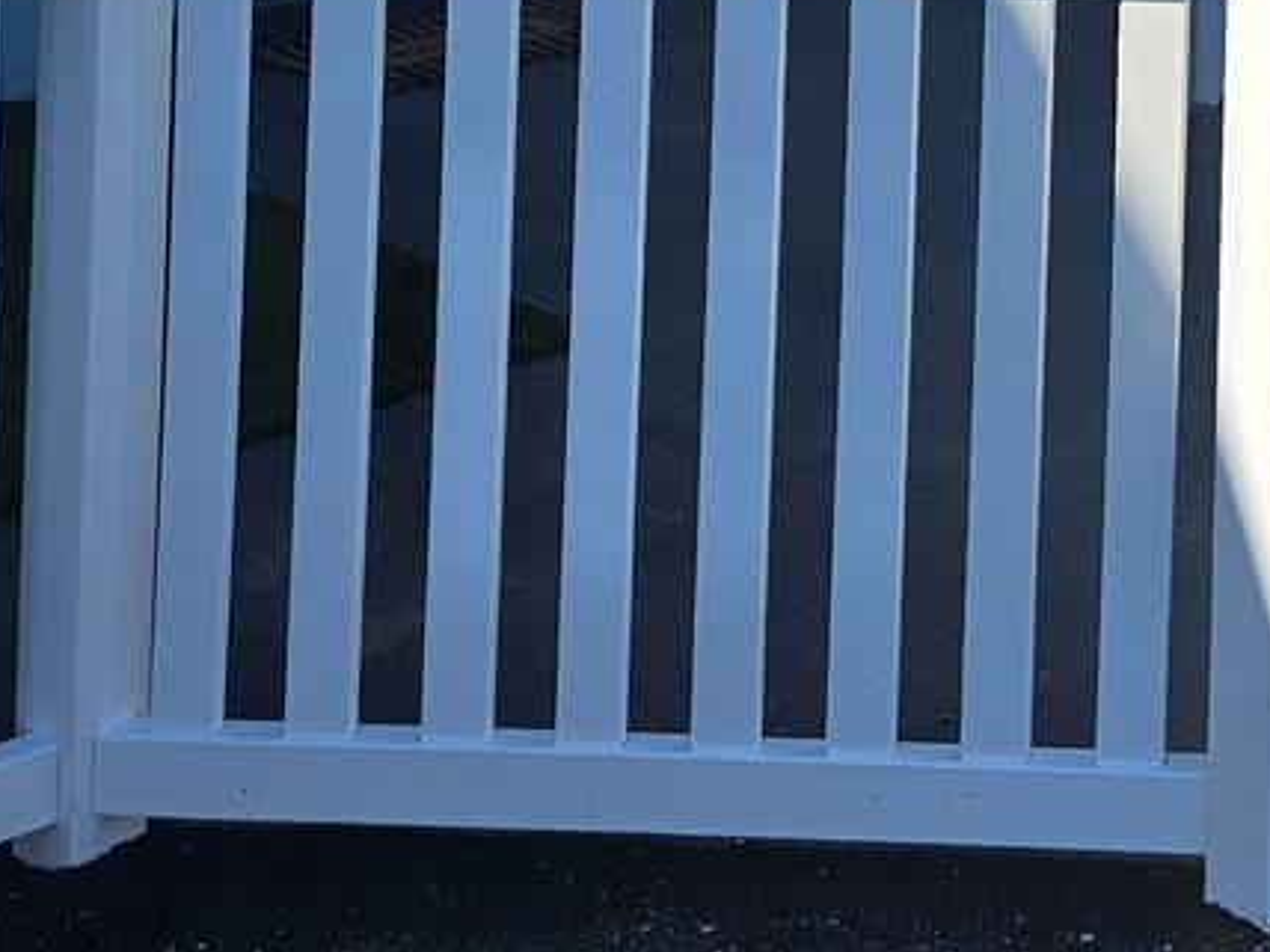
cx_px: 1457
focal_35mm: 86
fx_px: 3155
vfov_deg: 14.9
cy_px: -777
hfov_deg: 21.4
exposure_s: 1/1465
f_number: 1.8
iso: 25
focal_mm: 5.4
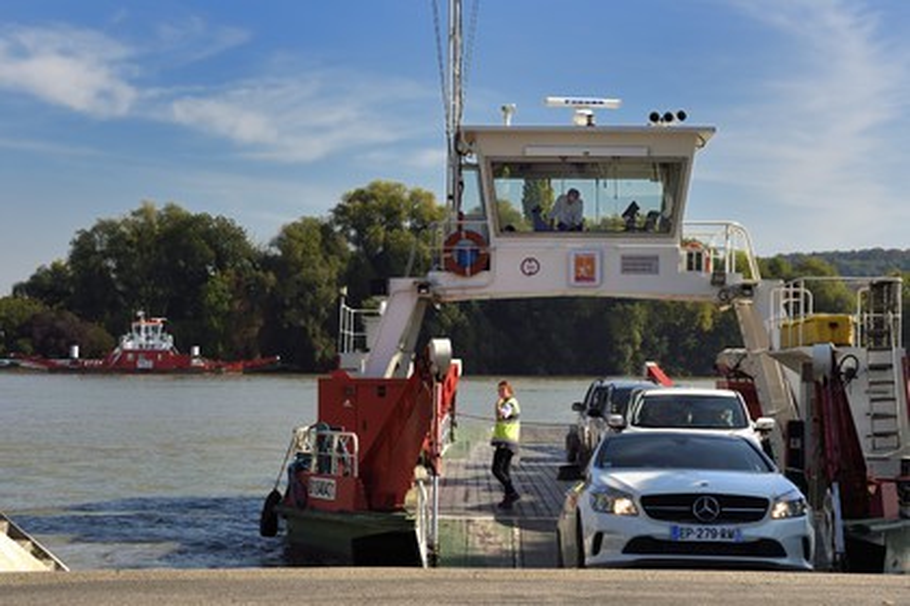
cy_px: 303
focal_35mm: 92
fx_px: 2325
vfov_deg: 14.9
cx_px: 455
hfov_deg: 22.1
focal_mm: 92
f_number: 11
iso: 200
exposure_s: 1/320
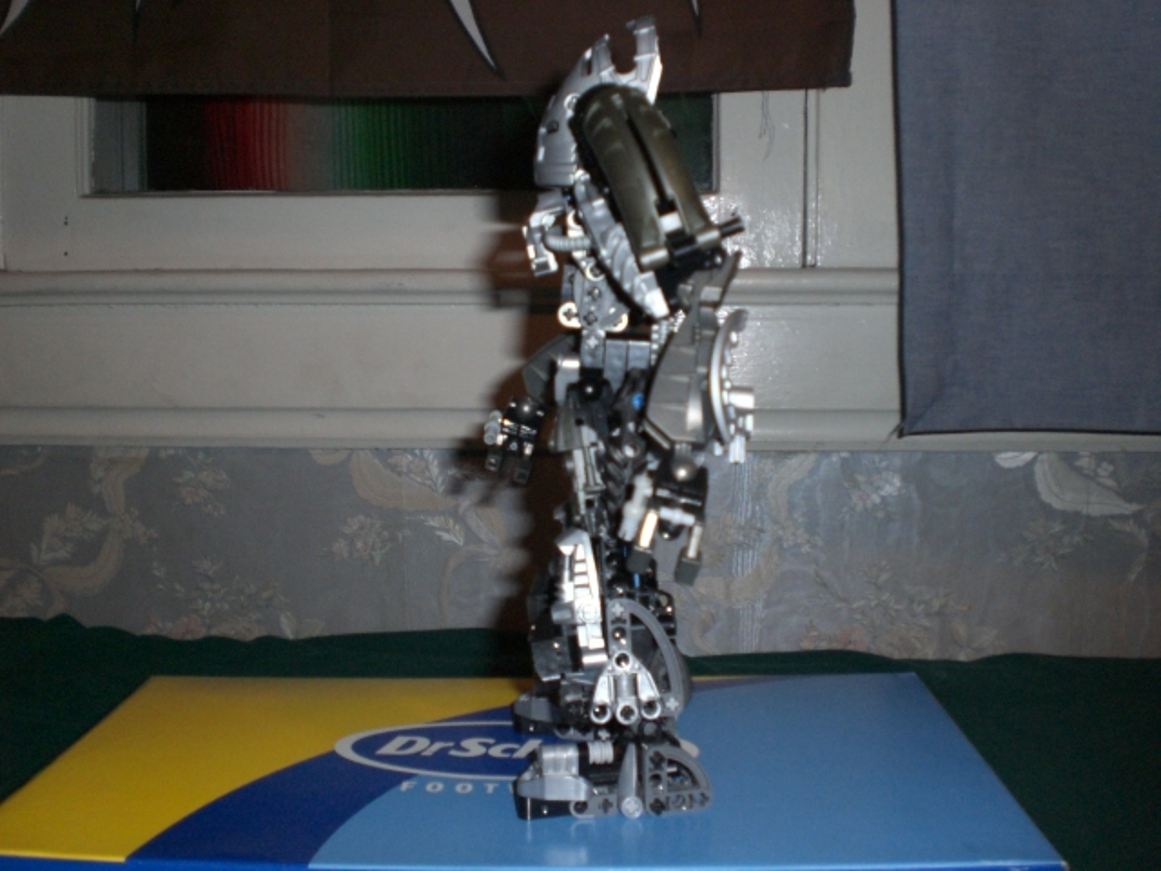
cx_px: 580
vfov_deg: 37.7
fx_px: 1274
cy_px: 436
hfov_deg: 49.0
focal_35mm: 38
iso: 200
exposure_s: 1/30
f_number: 3.1
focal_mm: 6.3
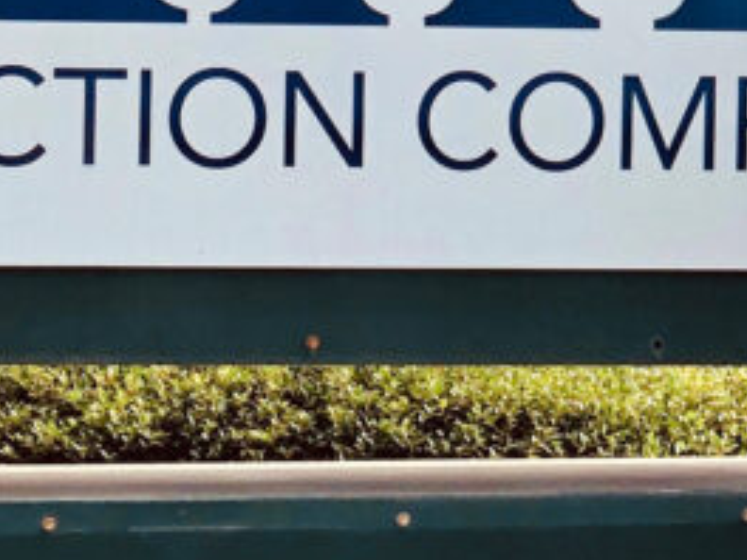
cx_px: 14
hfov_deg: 6.5
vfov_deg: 4.9
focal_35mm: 303
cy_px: 390
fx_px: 6539
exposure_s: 1/450
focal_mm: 6
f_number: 2.4
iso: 16
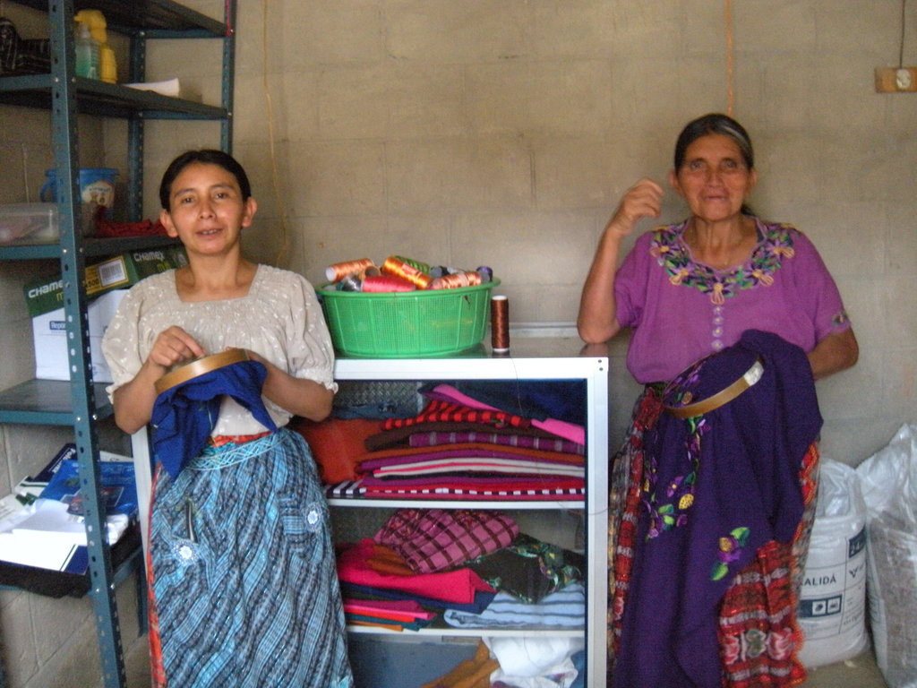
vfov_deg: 40.7
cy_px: 344
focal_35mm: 35
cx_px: 458
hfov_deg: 52.6
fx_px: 927
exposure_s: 1/25.1
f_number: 3.8
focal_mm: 5.9
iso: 400
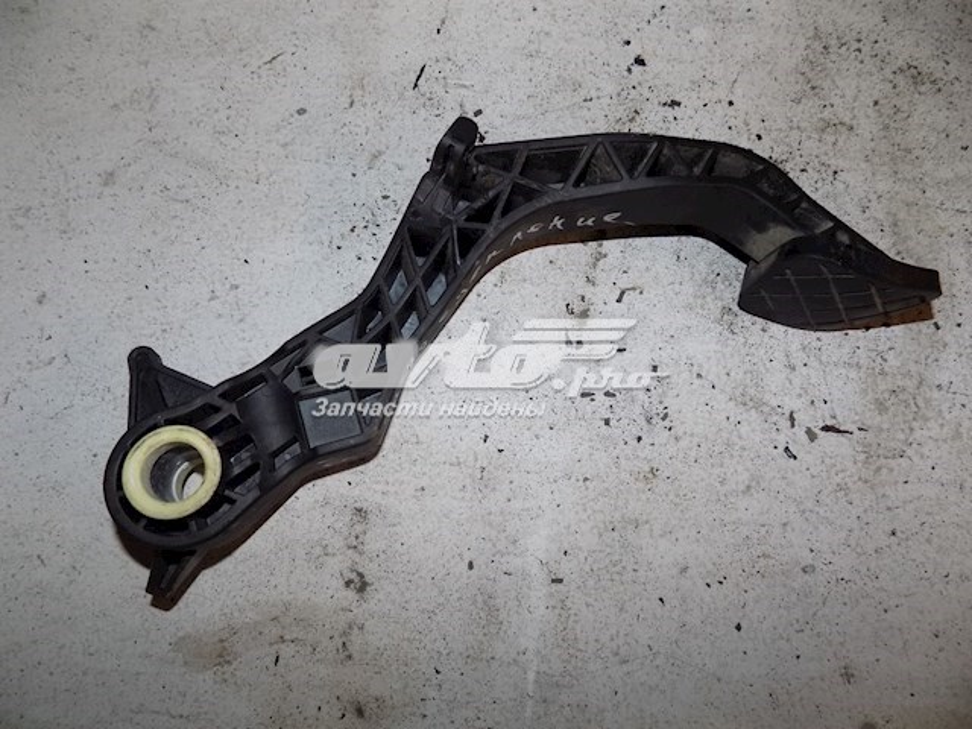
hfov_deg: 73.9
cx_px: 486
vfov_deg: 58.9
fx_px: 646
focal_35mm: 23
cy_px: 364
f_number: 3.1
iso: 200
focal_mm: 4
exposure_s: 1/30
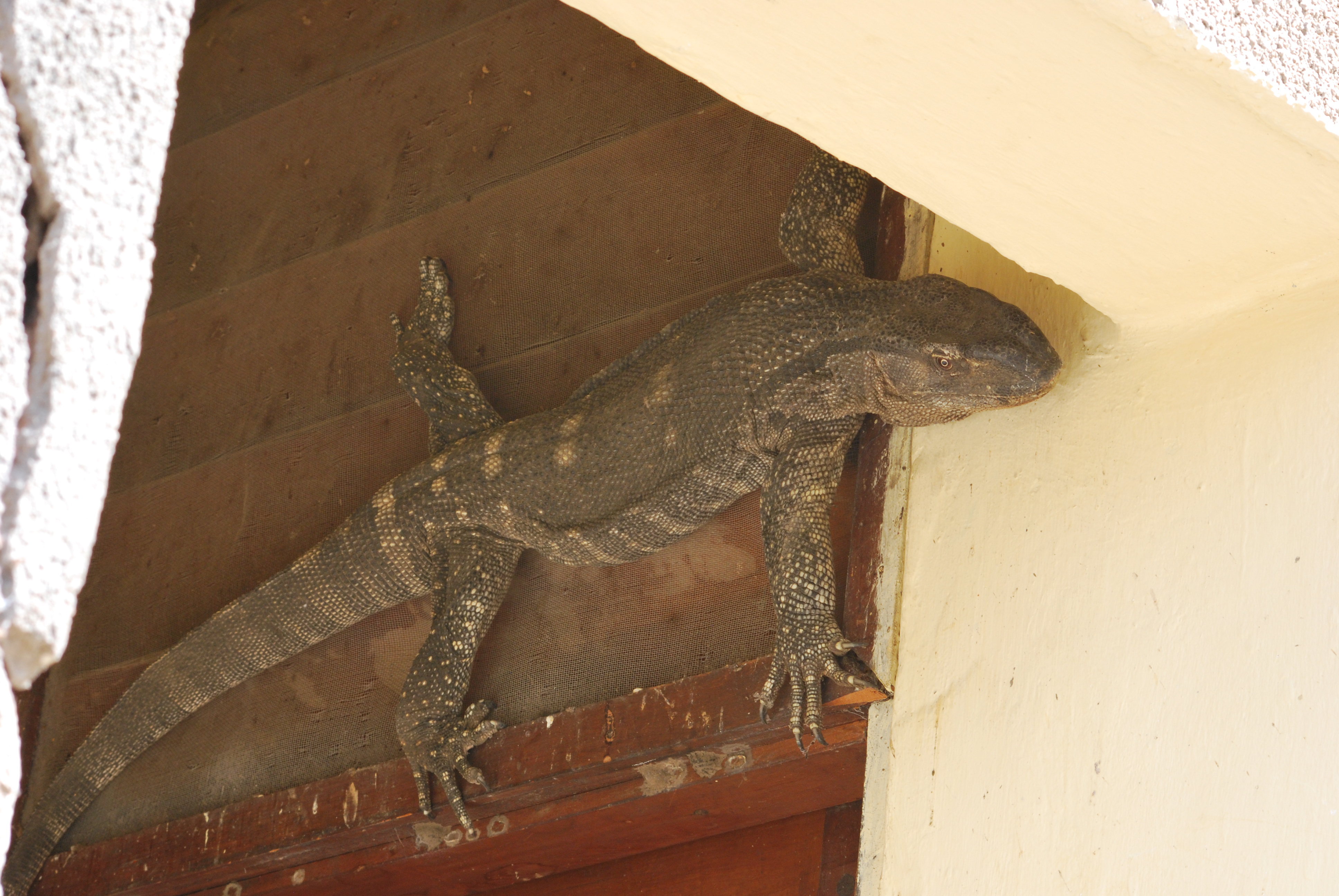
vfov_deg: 13.1
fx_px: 3910
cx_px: 670
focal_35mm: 105
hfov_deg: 19.4
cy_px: 448
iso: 400
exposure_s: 1/125
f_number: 9
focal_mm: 70
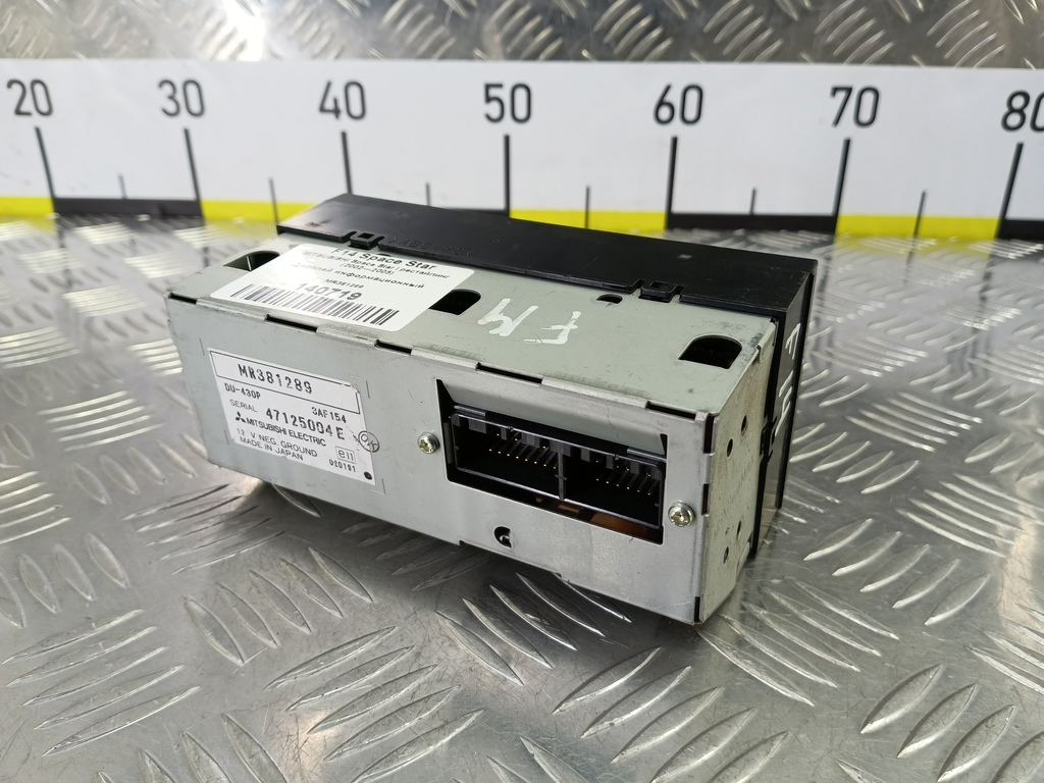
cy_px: 392
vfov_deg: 58.9
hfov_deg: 73.9
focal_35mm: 23
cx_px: 522
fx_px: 694
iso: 130
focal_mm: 4.11
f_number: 1.6
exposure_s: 1/50
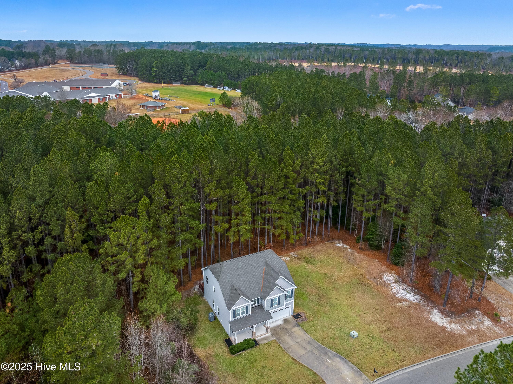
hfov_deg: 71.6
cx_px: 256
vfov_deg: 56.8
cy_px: 192
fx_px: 355
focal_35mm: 24
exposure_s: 1/13
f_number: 8
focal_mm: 12.29
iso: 100
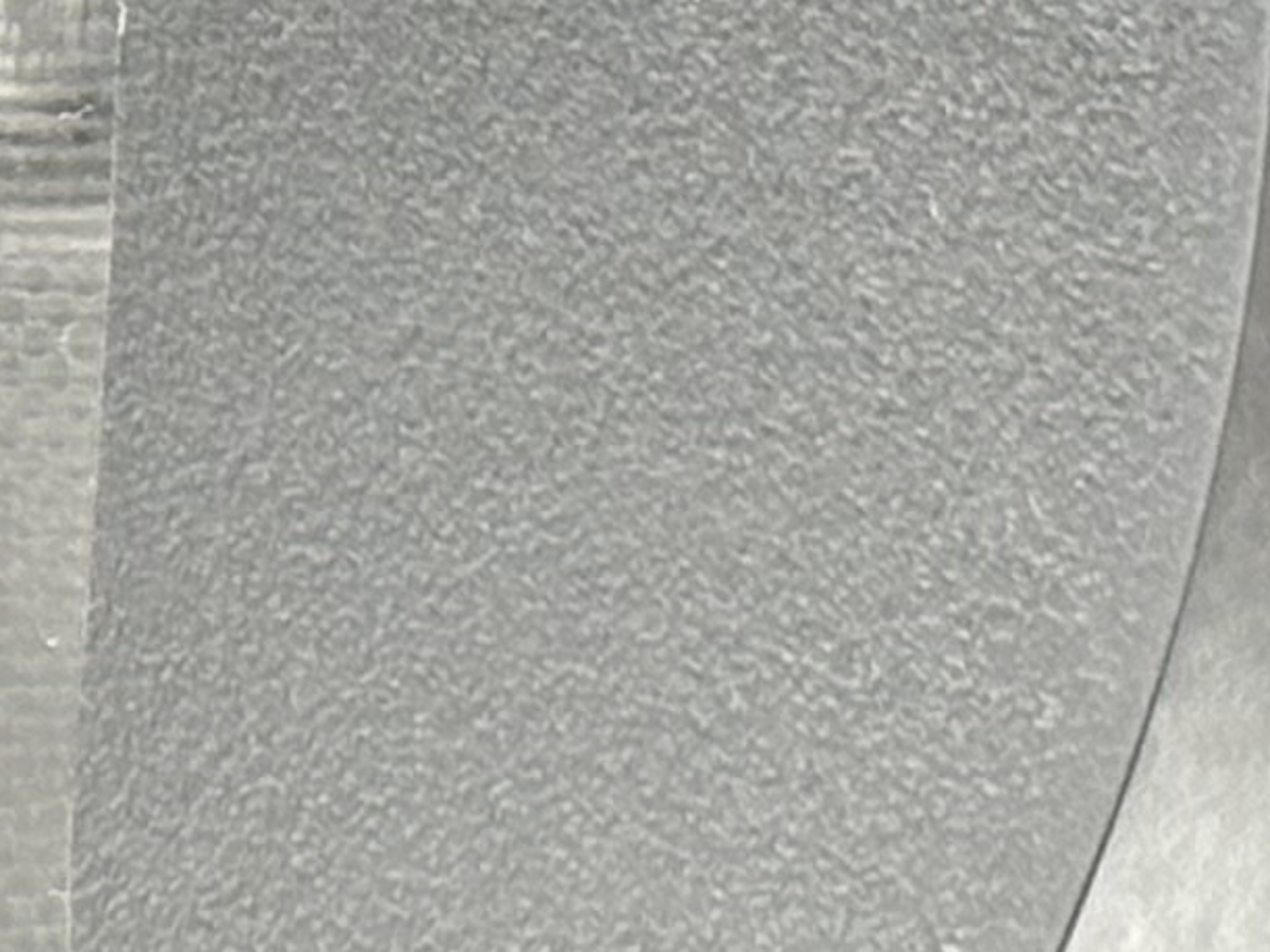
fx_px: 12582
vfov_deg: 4.3
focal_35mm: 343
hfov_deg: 5.5
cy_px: 528
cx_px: -1981
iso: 80
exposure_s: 1/80
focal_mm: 5.96
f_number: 1.6
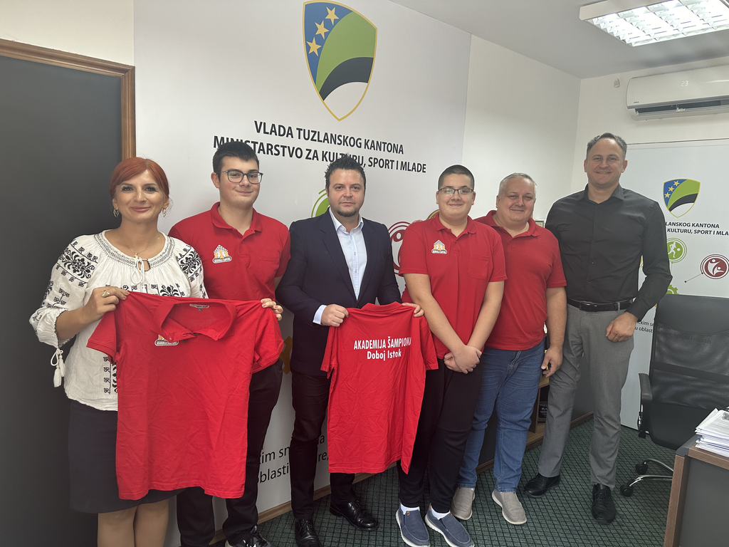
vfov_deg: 56.8
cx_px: 364
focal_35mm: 24
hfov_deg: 71.6
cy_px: 274
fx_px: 505
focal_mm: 6.86
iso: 160
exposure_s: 1/100
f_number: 1.78
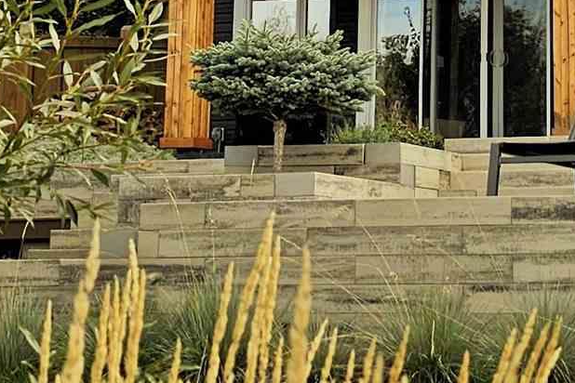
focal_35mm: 119
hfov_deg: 17.0
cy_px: -123
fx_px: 1901
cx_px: 511
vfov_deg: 11.2
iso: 10
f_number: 1.7
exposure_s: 1/458
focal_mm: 6.3
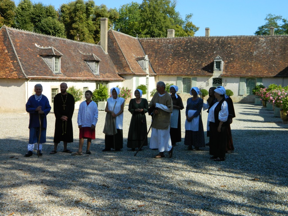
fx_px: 391
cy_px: 108
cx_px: 144
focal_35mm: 47
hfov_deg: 40.4
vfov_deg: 30.9
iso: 80
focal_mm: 8.4
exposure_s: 1/640
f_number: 3.6
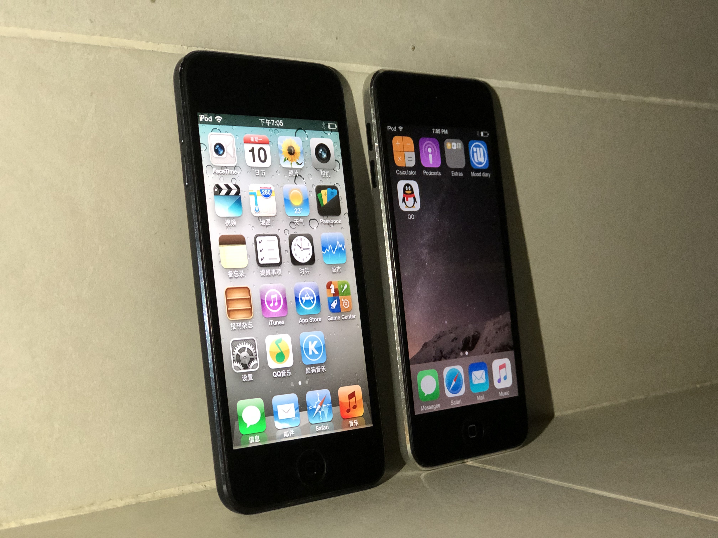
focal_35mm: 57
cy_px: 269
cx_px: 359
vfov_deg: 25.7
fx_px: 1182
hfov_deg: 33.8
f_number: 2.8
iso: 400
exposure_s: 1/30
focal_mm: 6.6
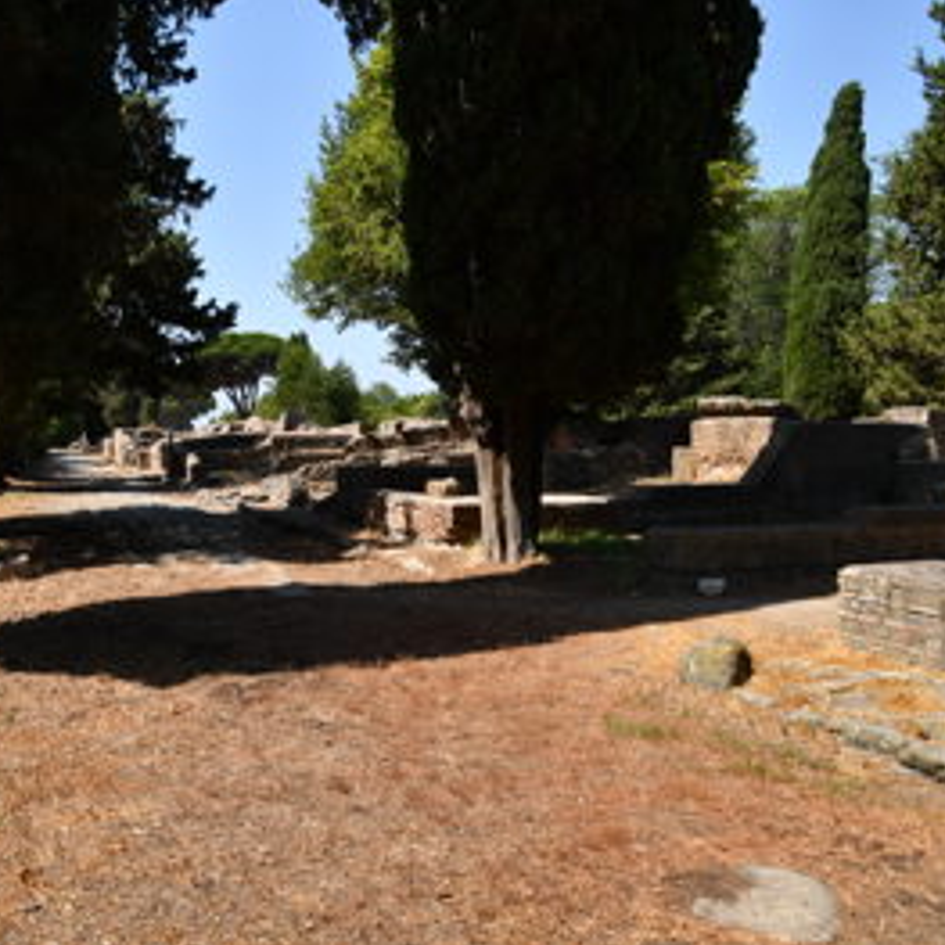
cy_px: 472
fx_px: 957
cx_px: 320
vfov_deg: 52.5
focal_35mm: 31
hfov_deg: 51.6
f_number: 7.1
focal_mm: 16
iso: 100
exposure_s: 1/320
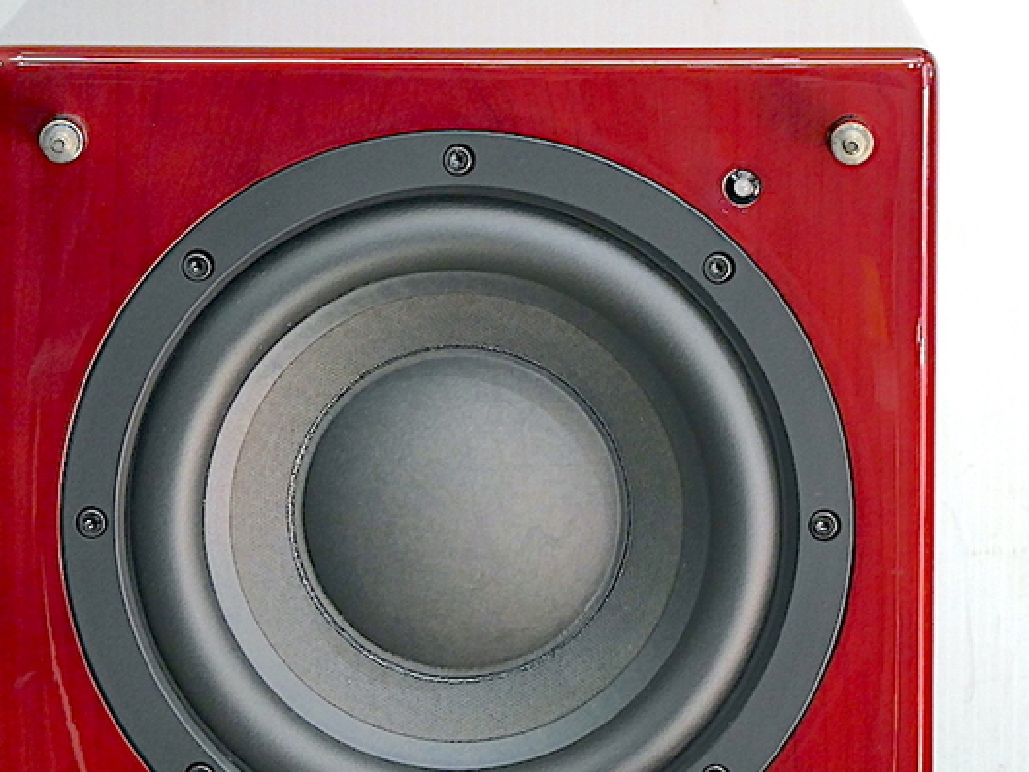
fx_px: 7703
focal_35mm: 259
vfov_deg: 5.7
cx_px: 448
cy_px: 549
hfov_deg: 7.6
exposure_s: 1/20
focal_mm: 25.6
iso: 200
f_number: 5.4
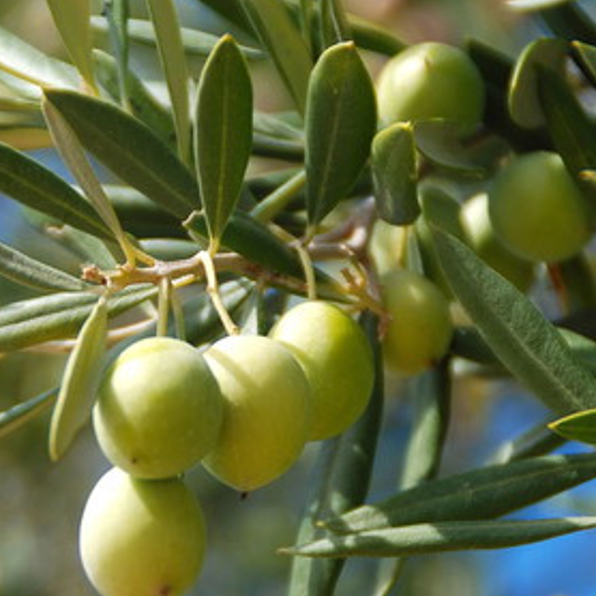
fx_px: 5258
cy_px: 368
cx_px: 213
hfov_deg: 6.5
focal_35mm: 270
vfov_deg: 6.5
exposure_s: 1/500
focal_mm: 95
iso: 200
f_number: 5.6
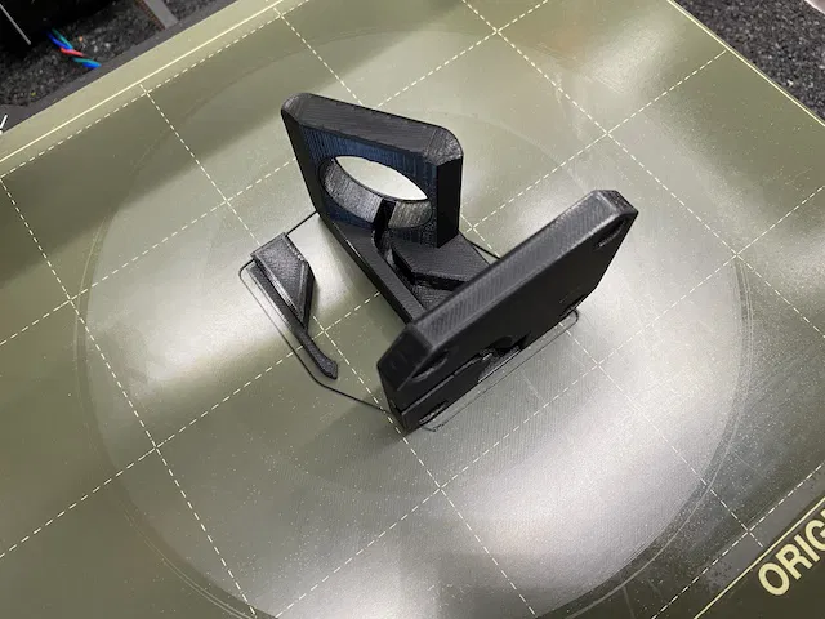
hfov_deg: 67.3
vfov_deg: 53.1
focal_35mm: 26
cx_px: 412
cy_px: 310
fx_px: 620
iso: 125
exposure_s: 1/76
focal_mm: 4.25
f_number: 1.8
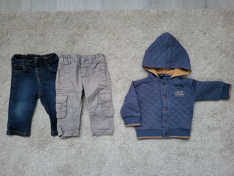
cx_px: 117
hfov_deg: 67.3
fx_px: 176
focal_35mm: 26
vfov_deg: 53.1
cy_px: 88
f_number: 1.8
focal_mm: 5.4
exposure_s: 1/25
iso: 500
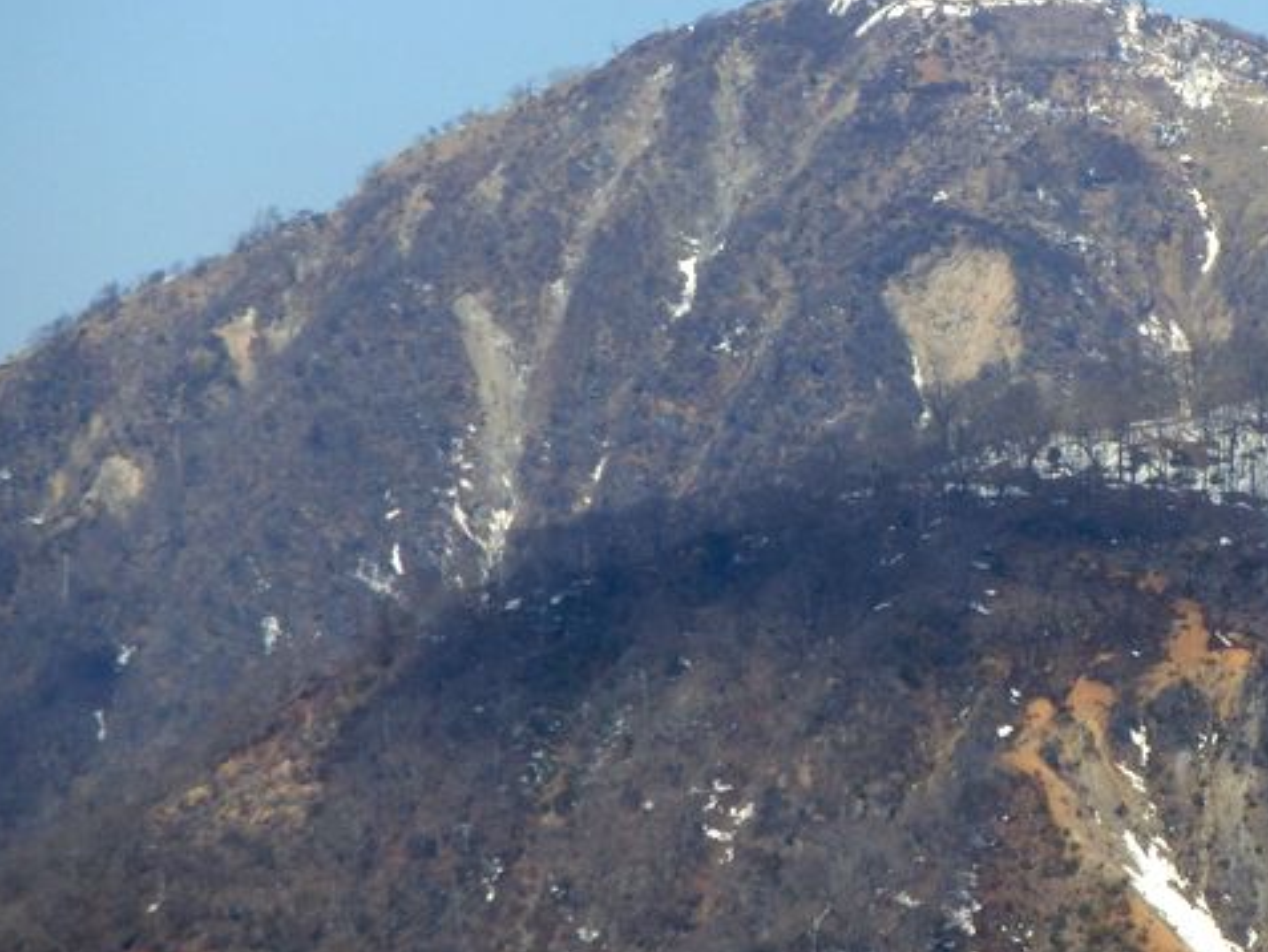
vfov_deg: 3.0
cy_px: 285
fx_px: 18430
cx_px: 952
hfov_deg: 3.9
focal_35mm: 503
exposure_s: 1/640
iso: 80
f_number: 5.9
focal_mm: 52.5
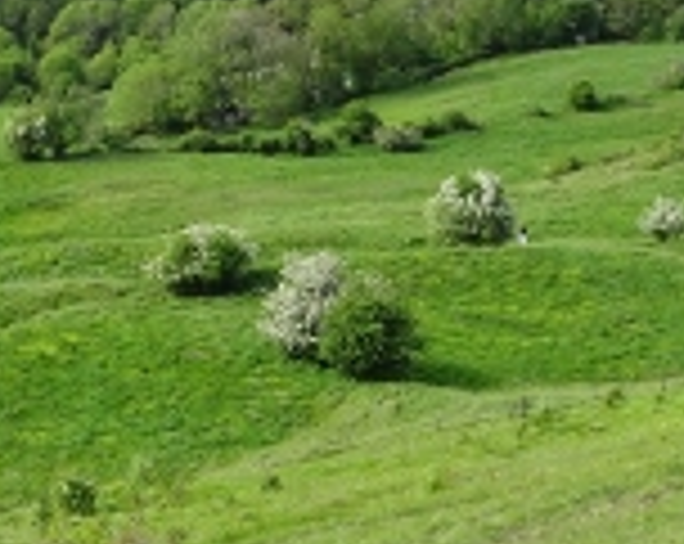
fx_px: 1758
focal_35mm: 87
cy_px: 220
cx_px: 99
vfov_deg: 17.6
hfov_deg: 21.6
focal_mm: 5.09
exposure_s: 1/250
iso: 80
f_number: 3.5
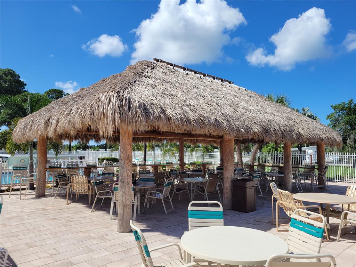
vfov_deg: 53.1
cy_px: 134
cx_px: 178
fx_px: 267
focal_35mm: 26
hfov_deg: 67.3
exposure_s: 1/3059
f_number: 1.8
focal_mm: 5.4
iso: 40
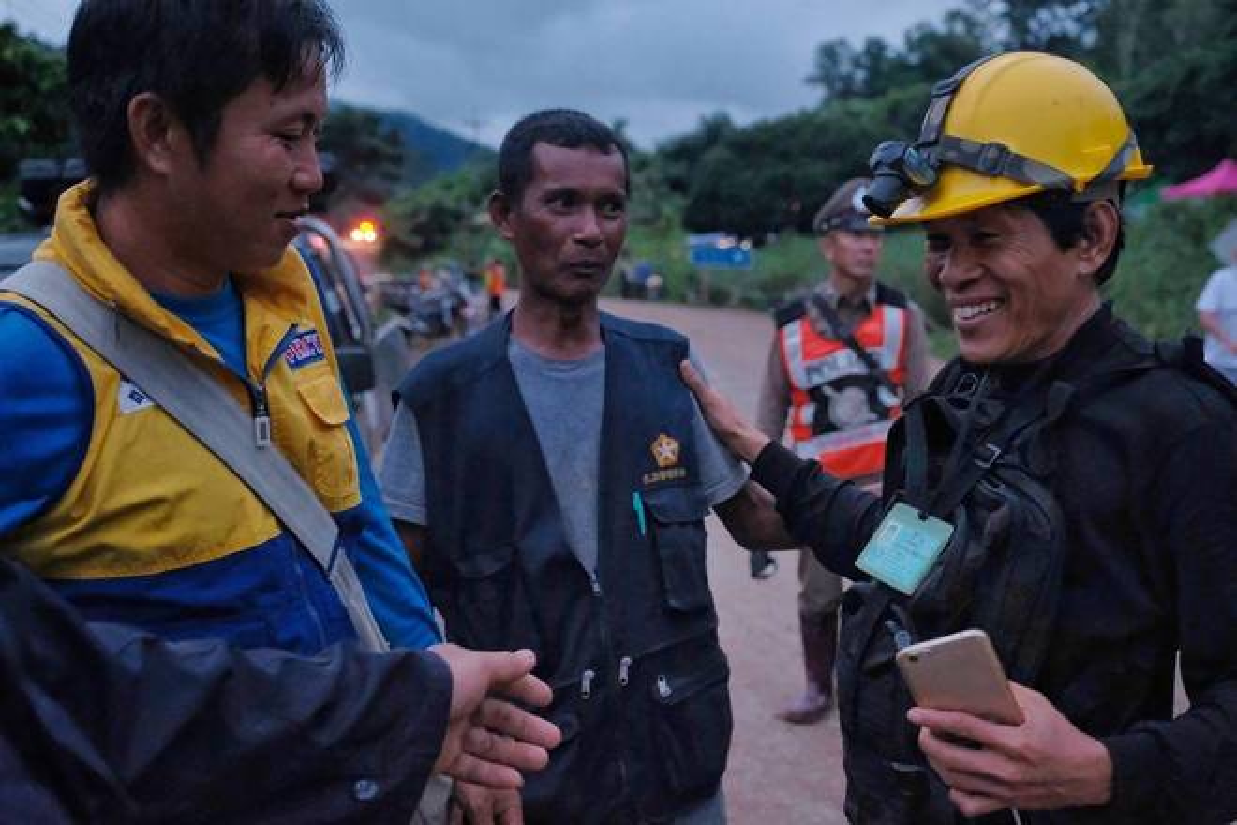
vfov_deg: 32.6
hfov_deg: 47.4
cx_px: 618
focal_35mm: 41
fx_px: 1409
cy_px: 412
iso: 6400
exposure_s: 1/125
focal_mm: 27.4
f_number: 2.8
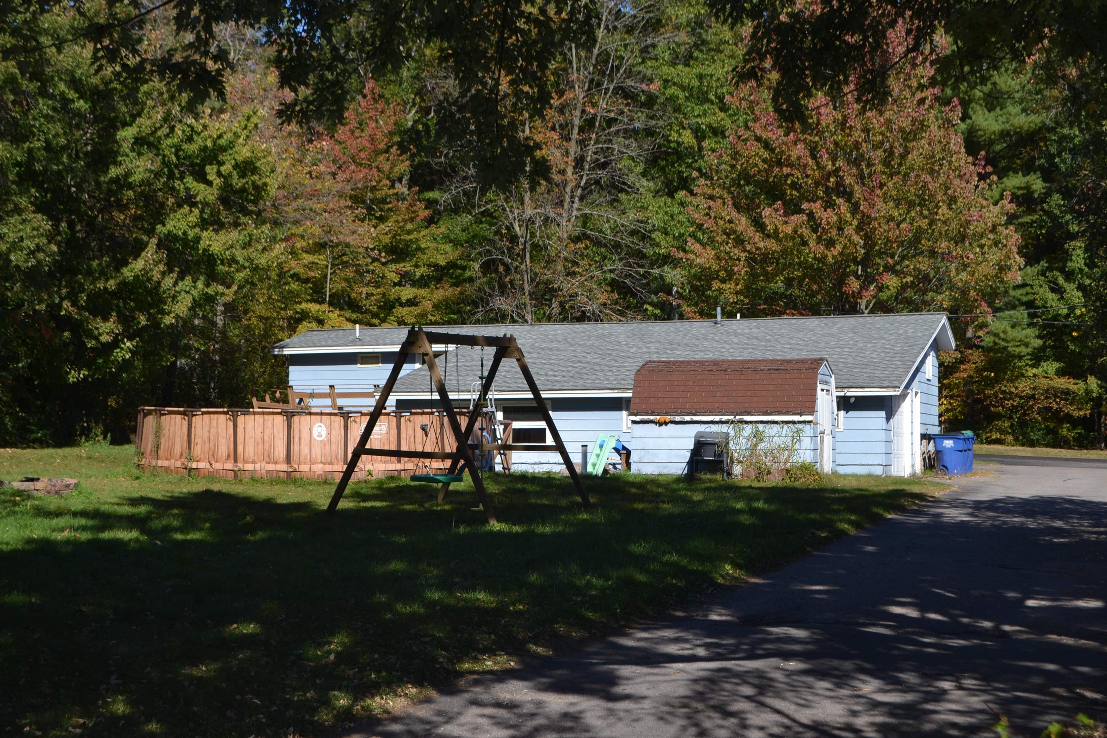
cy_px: 369
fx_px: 1645
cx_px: 551
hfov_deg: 37.2
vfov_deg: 25.3
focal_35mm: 54
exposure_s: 1/250
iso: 100
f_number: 7.1
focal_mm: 35
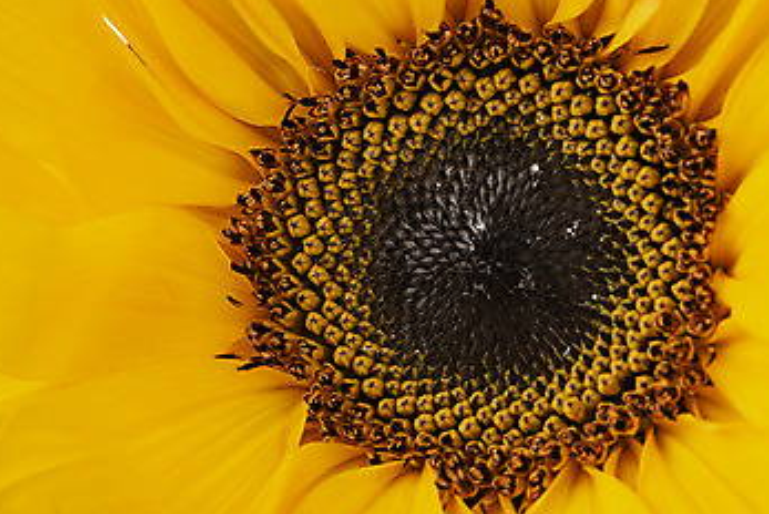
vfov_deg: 7.6
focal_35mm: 181
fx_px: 3869
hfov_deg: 11.3
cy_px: 213
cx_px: 116
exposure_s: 1/125
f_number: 13
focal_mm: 105
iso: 100
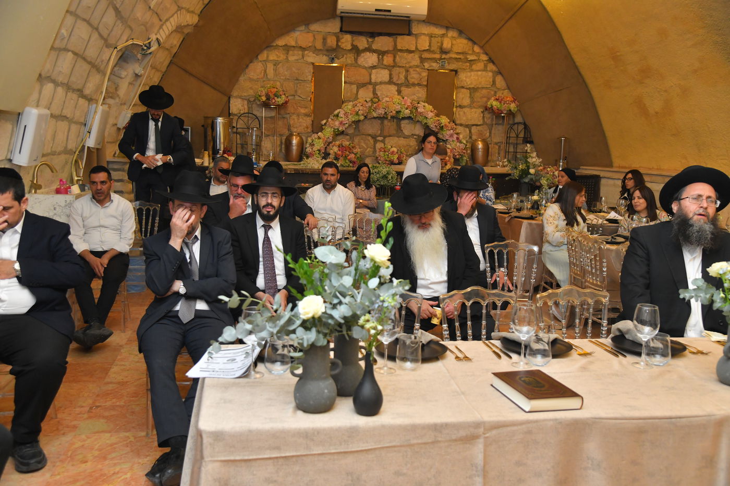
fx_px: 710
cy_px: 243
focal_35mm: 35
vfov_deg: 37.8
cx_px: 365
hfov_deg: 54.4
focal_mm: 35
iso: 1600
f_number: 5
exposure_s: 1/200
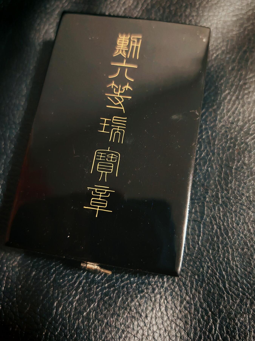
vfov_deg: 52.6
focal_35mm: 35
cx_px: 128
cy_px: 170
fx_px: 344
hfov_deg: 40.7
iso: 1600
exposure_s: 1/25
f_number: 1.6
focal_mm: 7.62
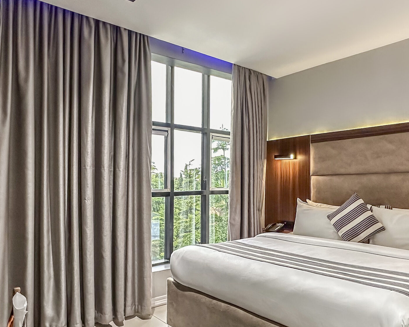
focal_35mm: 25
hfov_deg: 68.1
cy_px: 209
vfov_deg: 55.9
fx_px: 303
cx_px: 204
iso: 320
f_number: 2.2
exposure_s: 1/100
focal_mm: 2.22
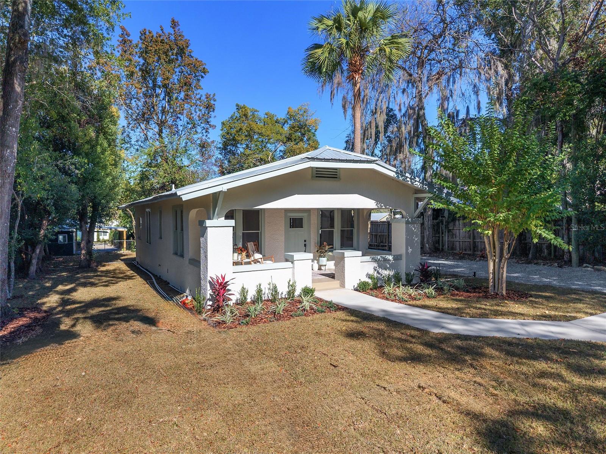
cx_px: 303
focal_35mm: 24
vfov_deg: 56.8
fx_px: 420
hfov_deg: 71.6
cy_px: 227
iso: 350
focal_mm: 8.67
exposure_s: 1/4000
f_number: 1.8
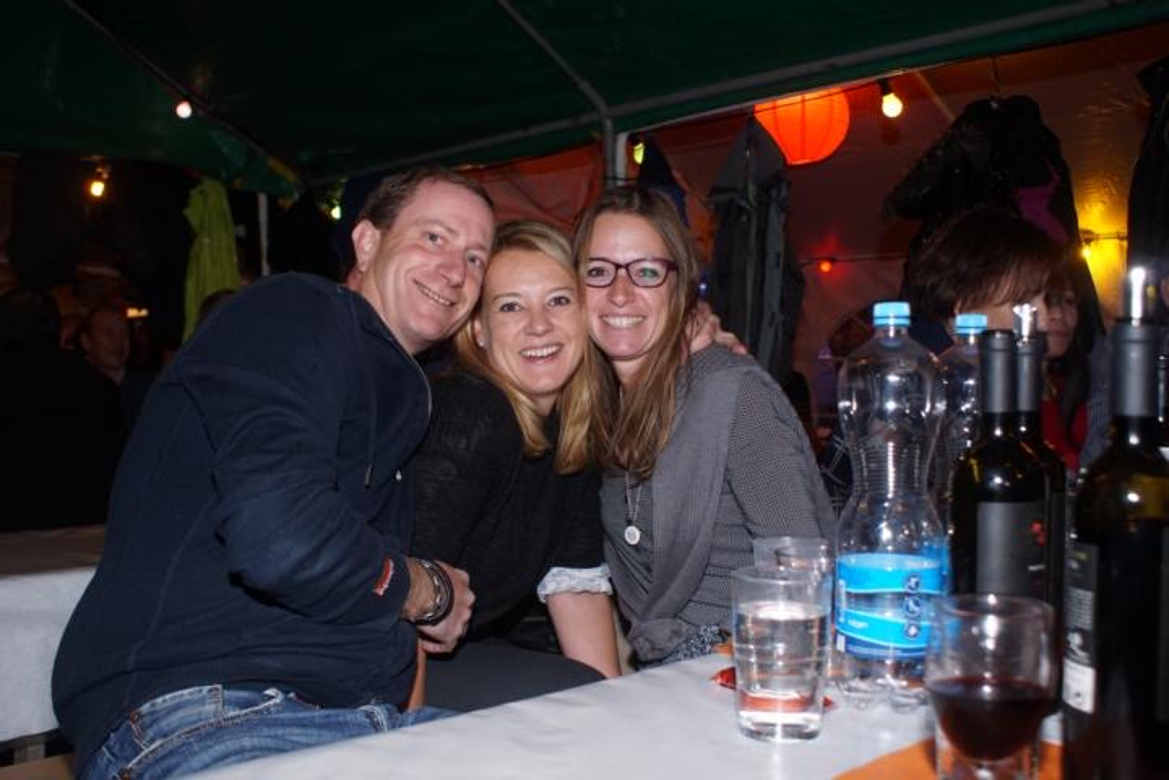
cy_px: 390
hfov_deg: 57.2
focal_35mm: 33
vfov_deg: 40.0
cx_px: 584
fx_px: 1071
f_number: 5
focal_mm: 22
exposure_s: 1/60
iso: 800
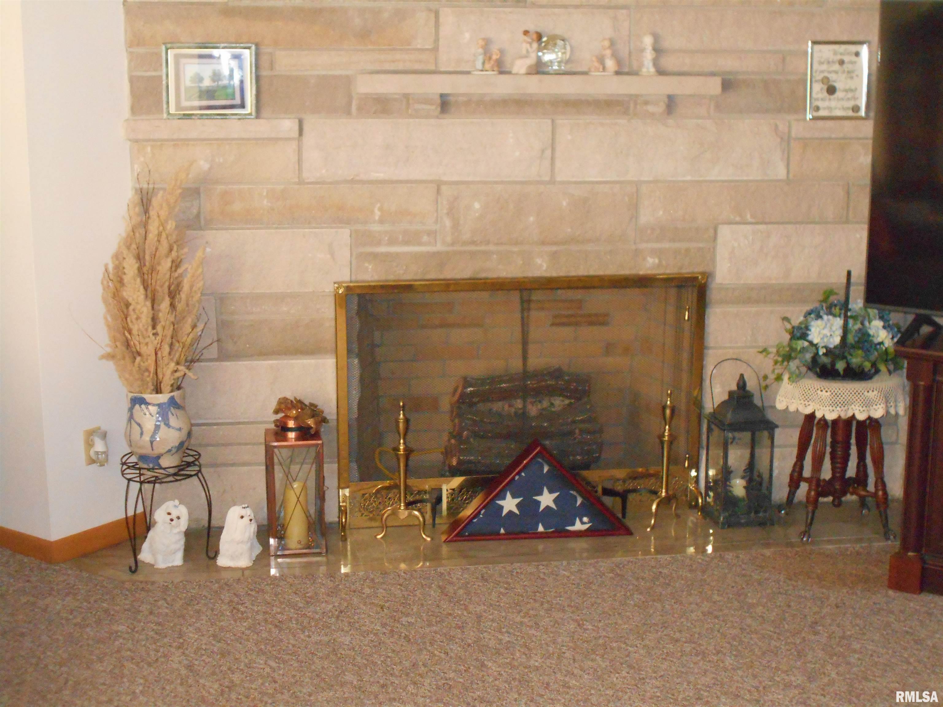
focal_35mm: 56
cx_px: 472
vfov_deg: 26.1
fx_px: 1526
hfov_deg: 34.3
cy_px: 354
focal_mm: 10
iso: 1100
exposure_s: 1/30
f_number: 4.9
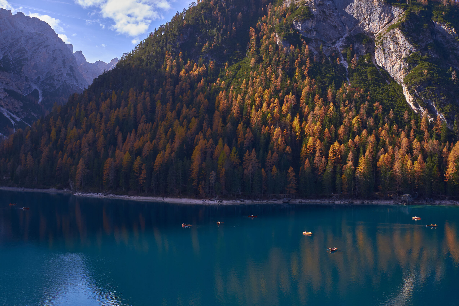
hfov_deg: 54.4
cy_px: 153
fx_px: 446
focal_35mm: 35
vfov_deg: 37.9
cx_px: 230
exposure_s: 1/180
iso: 250
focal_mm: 23
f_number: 8
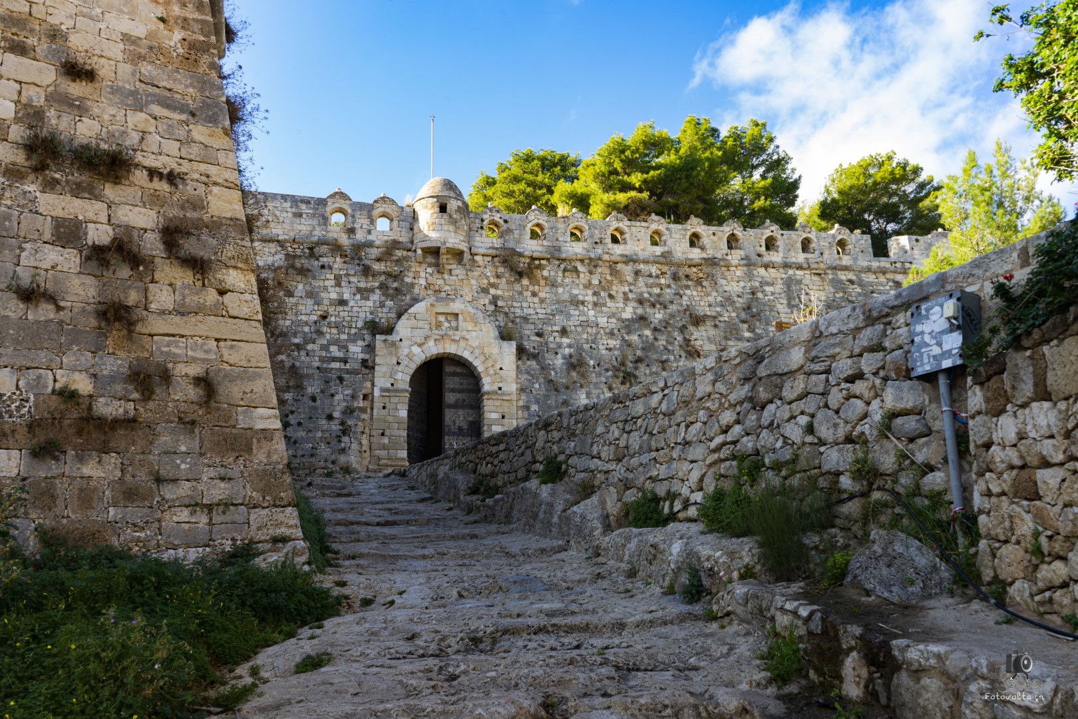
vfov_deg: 46.4
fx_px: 838
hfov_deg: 65.5
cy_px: 360
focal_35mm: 28
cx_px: 539
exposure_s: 1/13
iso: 50
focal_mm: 28
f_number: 14
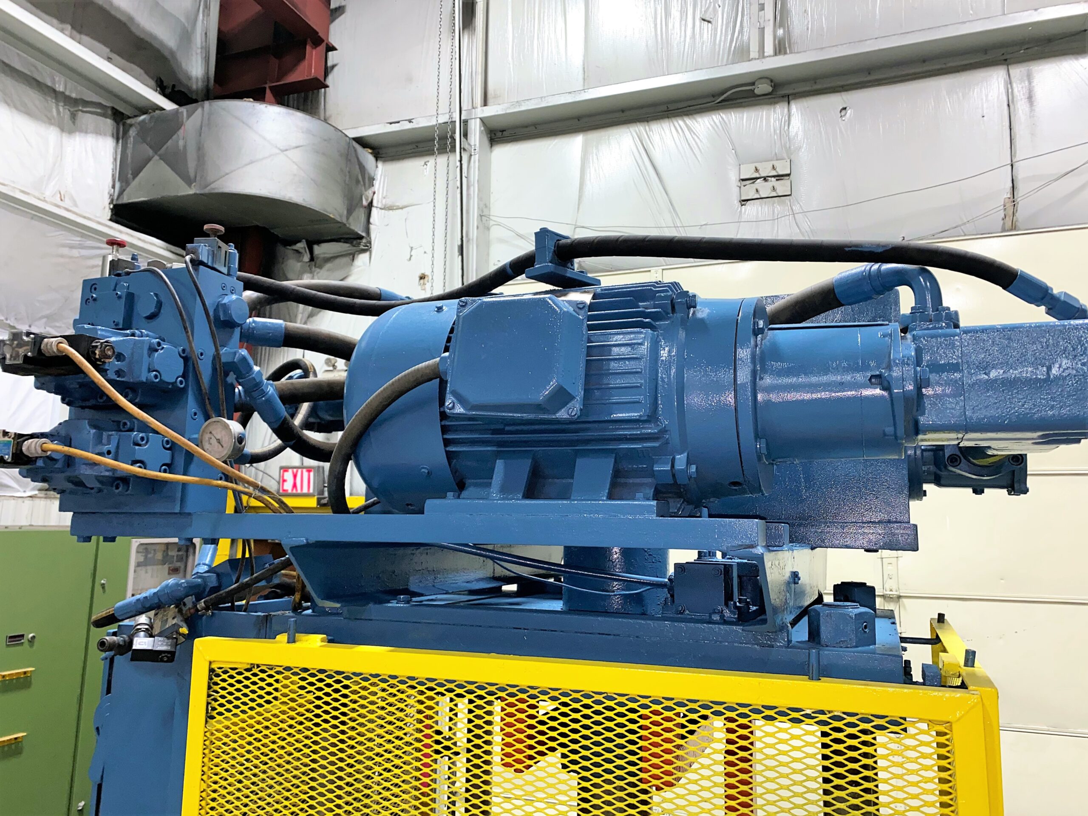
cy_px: 408
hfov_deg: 67.3
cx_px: 544
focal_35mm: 26
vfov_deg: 53.1
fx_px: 817
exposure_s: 1/20
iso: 40
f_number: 1.8
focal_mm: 4.25
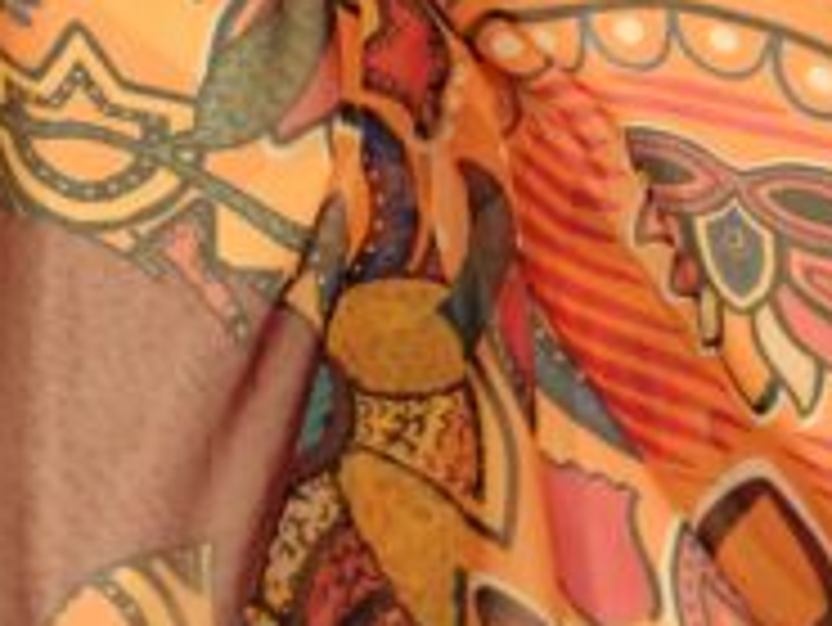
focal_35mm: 81
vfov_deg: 17.6
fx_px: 1948
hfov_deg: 23.2
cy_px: -72
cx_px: 13
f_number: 1.89
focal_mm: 5.43
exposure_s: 1/160
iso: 500
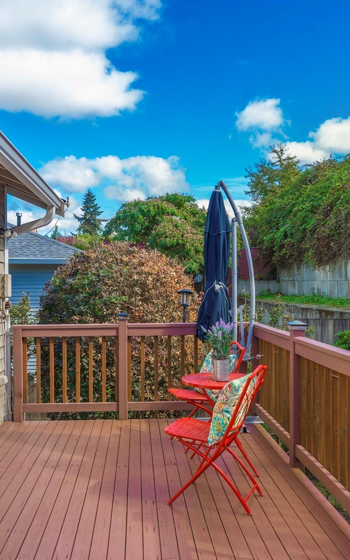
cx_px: 146
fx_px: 565
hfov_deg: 34.3
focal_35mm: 37
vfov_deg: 52.8
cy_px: 280
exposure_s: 1/50
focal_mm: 24
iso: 100
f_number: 8
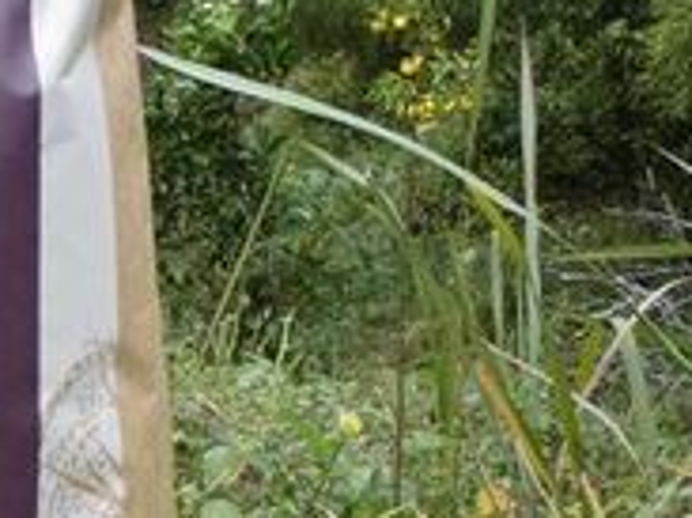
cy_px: 371
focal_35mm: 76
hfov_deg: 23.1
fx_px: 1518
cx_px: -185
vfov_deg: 19.3
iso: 100
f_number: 3.7
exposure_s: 1/100
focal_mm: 5.3
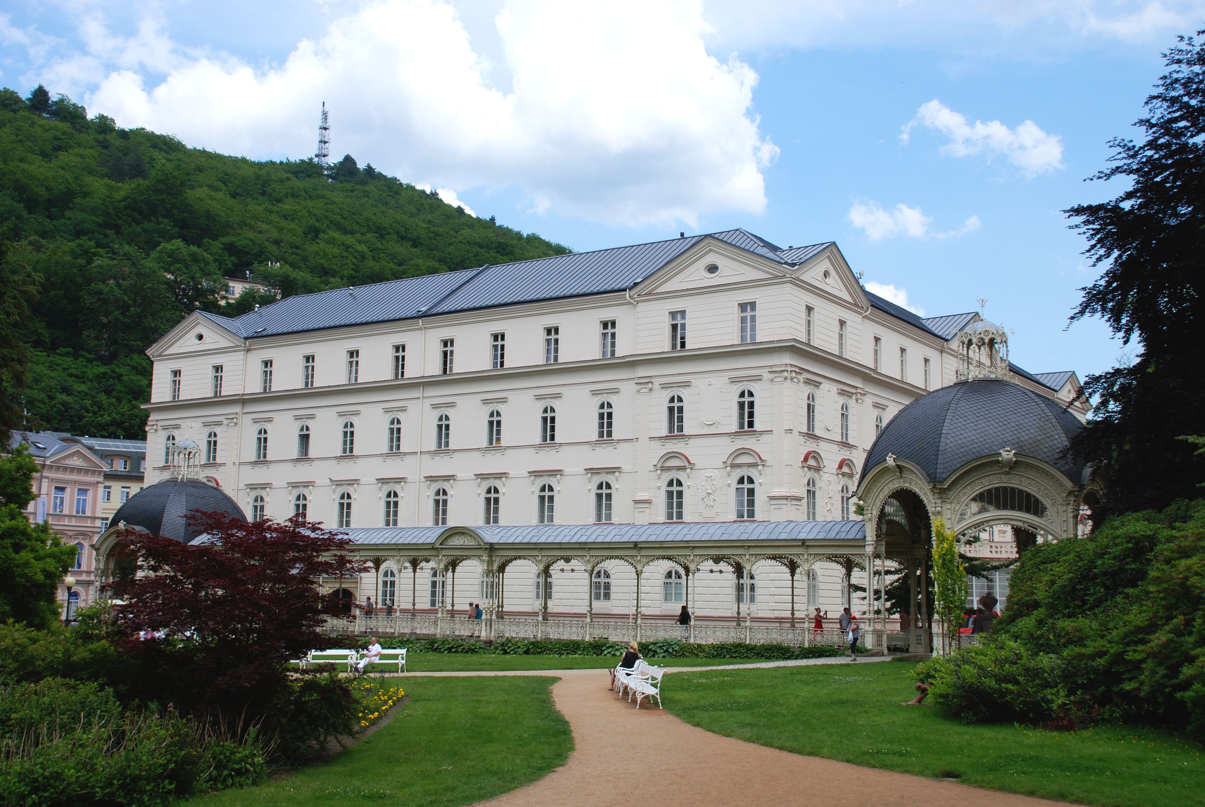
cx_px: 602
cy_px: 404
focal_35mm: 42
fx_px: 1408
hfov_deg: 46.3
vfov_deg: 32.0
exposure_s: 1/200
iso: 100
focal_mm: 28
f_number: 7.1
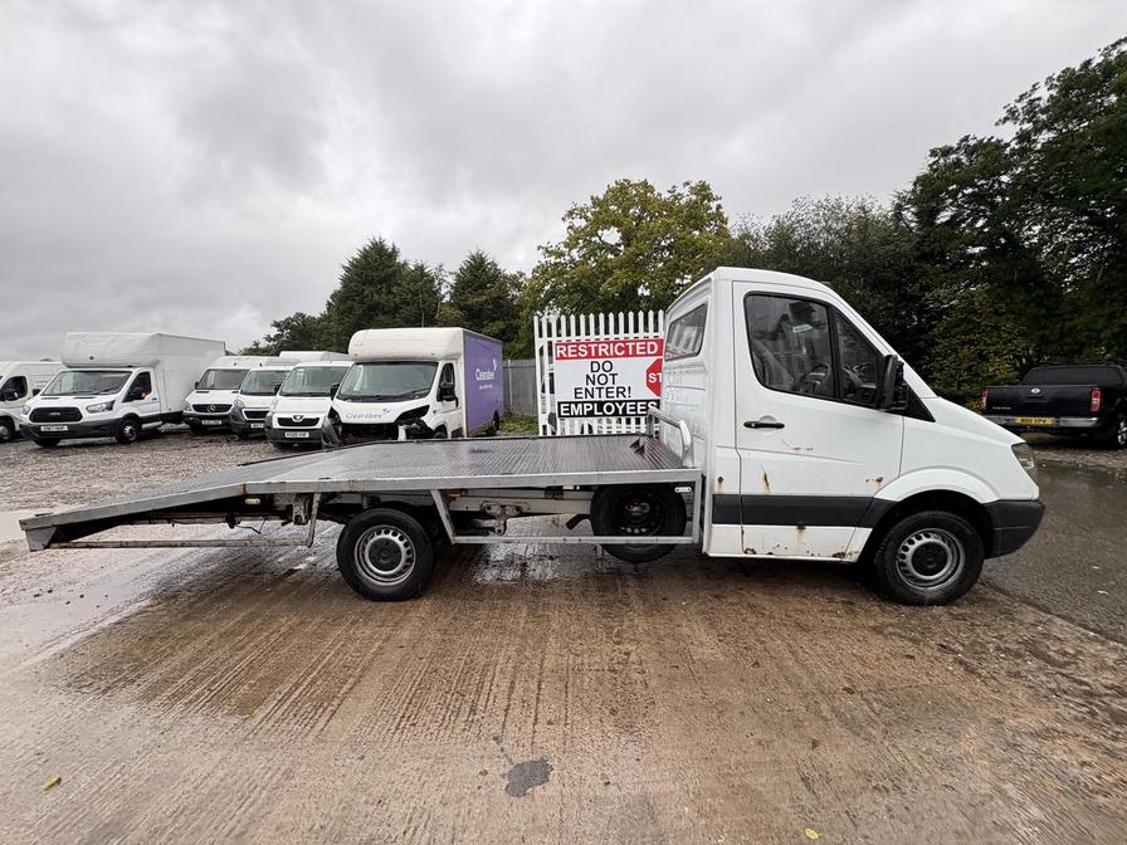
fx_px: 456
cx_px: 564
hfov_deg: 102.1
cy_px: 422
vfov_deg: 85.7
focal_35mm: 14
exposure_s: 1/99
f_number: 2.2
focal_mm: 2.22
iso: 40
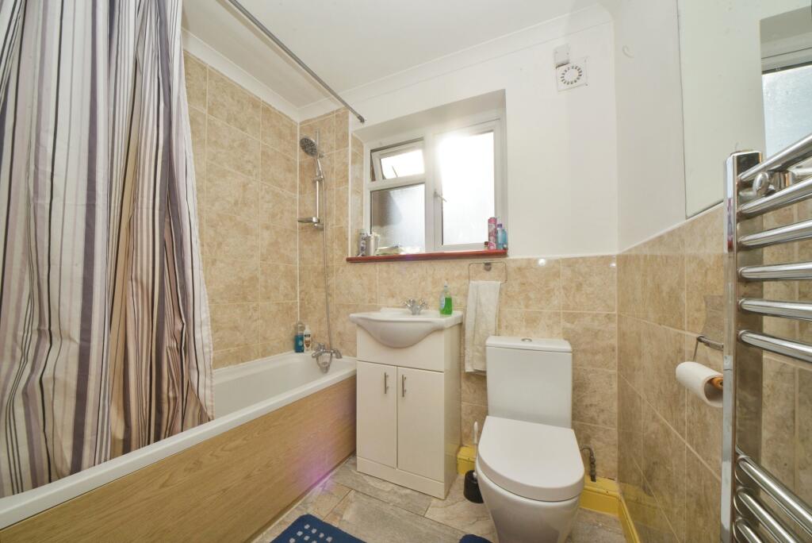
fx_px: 271
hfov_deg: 112.6
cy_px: 272
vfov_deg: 90.1
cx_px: 406
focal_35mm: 12
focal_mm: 12
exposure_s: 1/200
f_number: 18
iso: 320
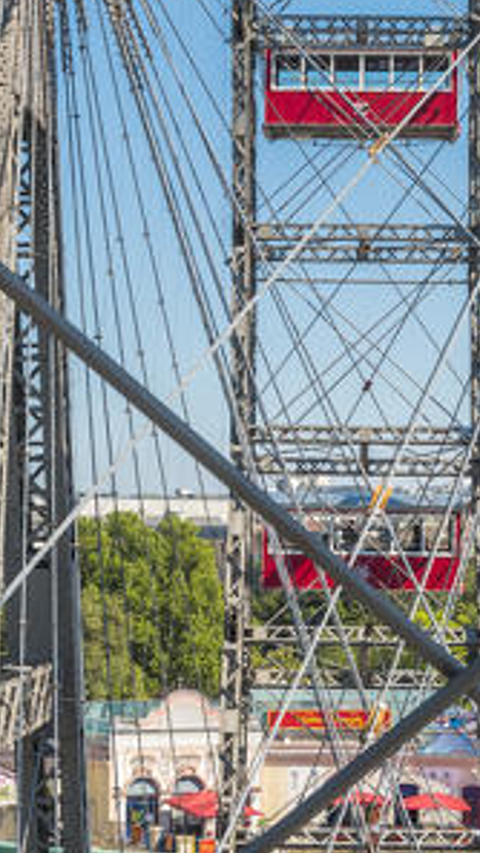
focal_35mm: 95
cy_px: 426
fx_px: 2150
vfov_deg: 22.5
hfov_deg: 12.7
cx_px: 356
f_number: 9
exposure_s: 1/320
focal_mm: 45
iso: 200
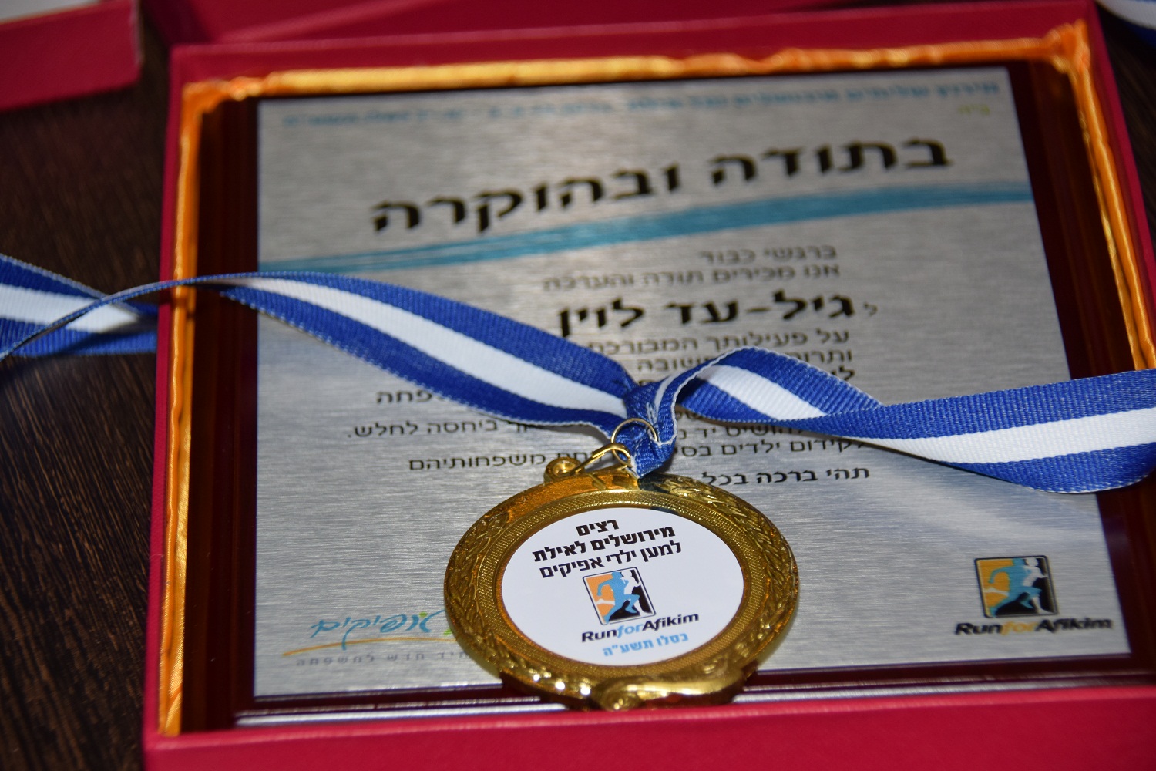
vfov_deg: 7.6
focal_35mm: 180
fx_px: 5780
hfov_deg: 11.4
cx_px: 578
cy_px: 386
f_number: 5.6
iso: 400
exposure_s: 1/80
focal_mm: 120
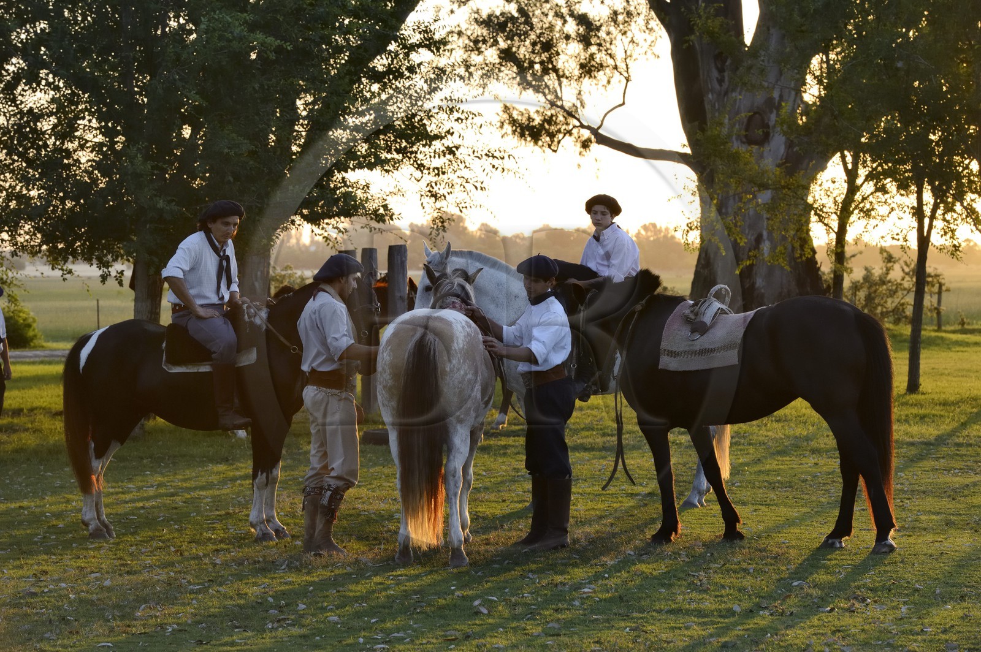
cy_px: 326
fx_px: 3403
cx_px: 490
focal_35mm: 125
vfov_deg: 10.9
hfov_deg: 16.4
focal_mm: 125
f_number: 9
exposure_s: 1/500
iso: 1600
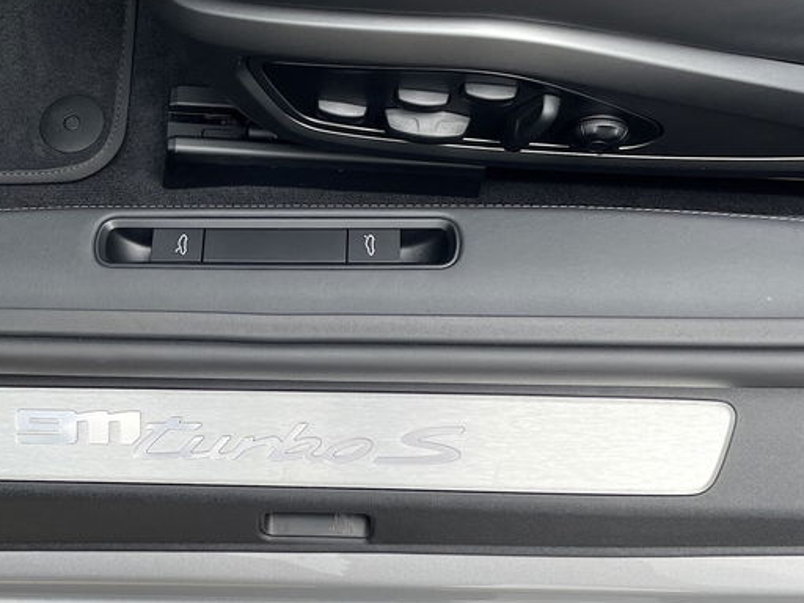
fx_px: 1208
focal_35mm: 52
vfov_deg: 28.0
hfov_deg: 36.5
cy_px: 345
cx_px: 278
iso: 32
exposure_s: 1/440
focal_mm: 4.2
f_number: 1.6
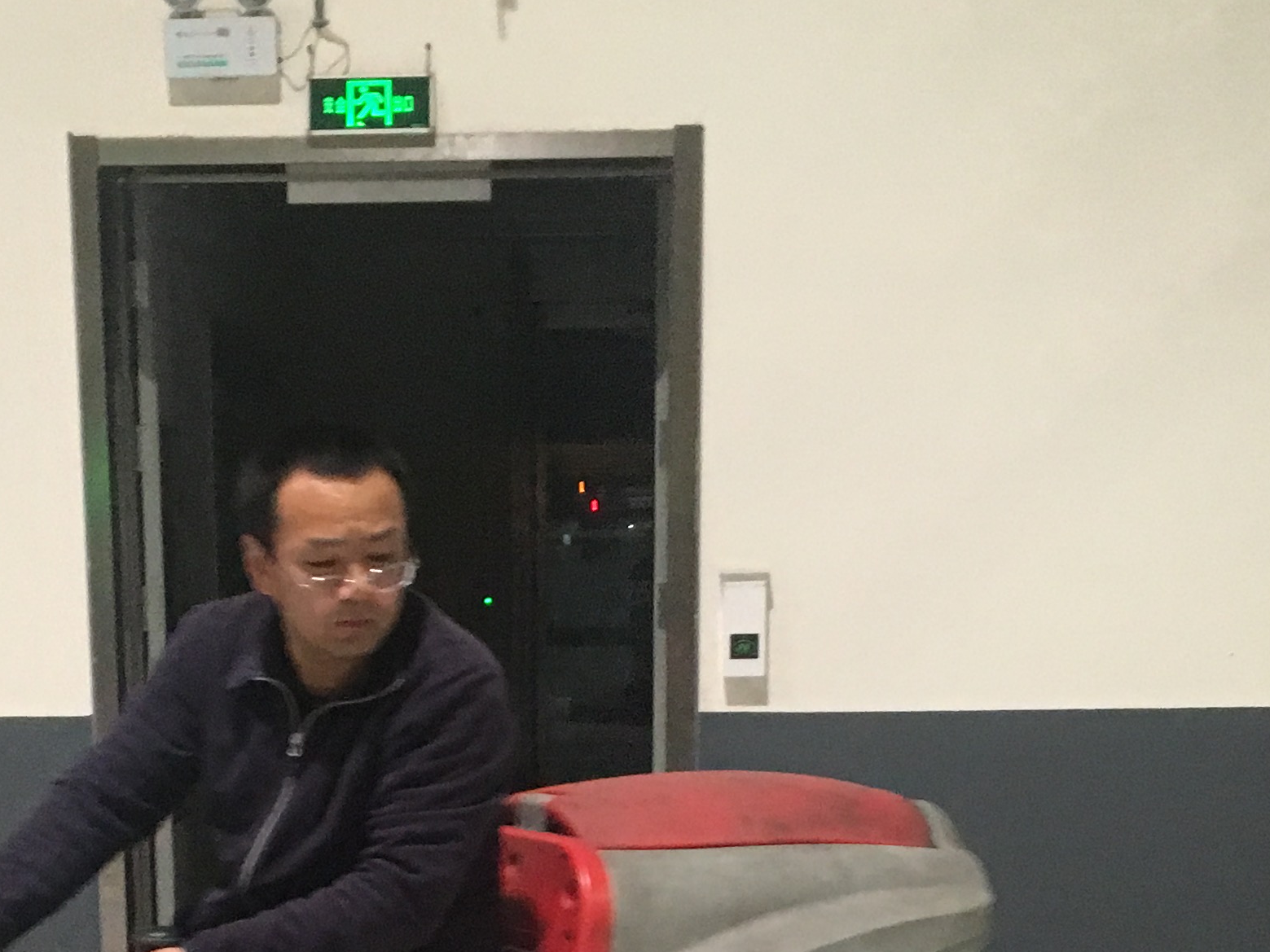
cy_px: 1086
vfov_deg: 18.8
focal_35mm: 75
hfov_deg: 25.9
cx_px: 487
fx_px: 2751
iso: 200
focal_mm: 4.15
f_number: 2.2
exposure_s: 1/25
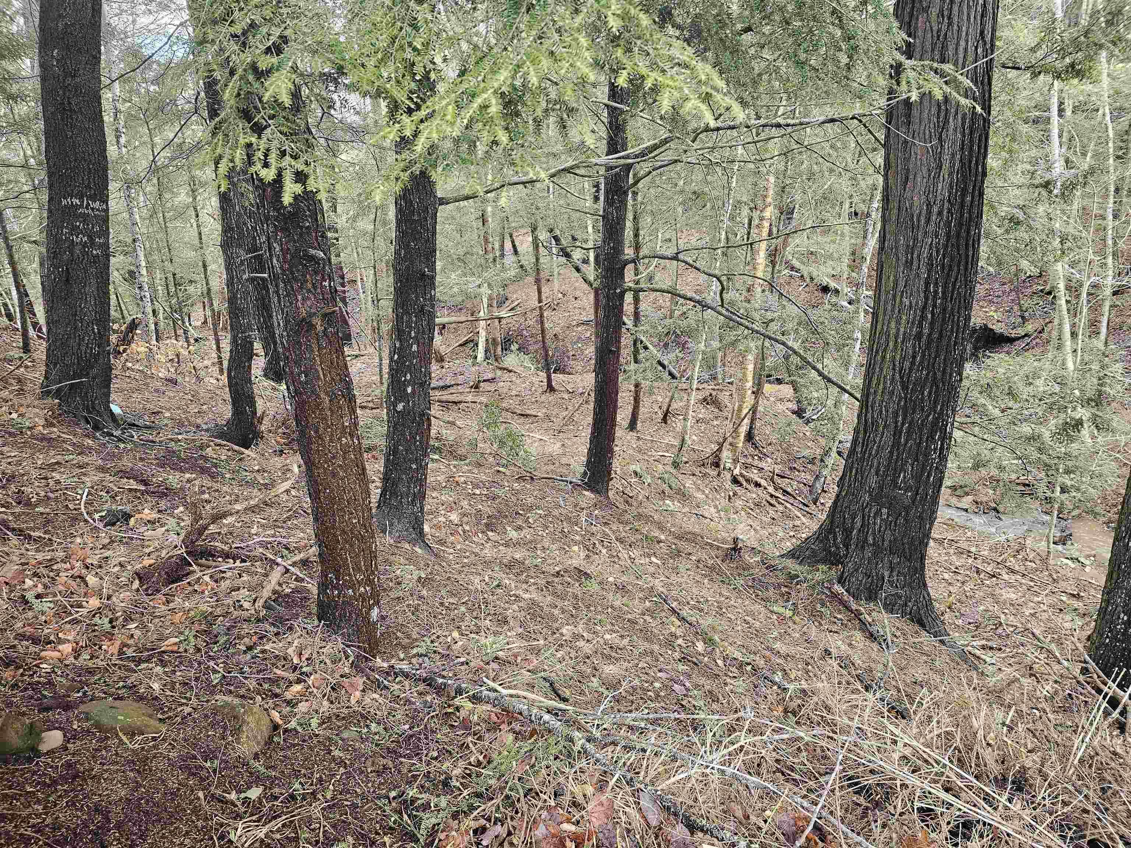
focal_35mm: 23
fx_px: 751
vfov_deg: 58.9
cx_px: 566
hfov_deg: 73.9
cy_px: 424
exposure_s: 1/180
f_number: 1.7
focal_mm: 6.3
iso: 200
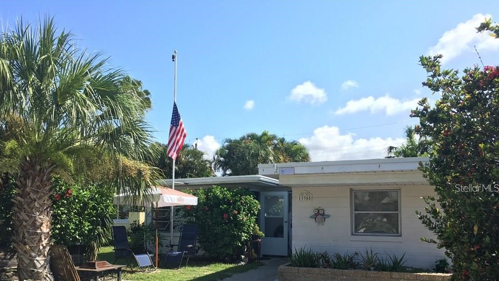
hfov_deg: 61.0
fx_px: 423
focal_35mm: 32
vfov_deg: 36.3
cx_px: 249
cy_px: 188
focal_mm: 4.15
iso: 25
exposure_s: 1/718
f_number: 2.2
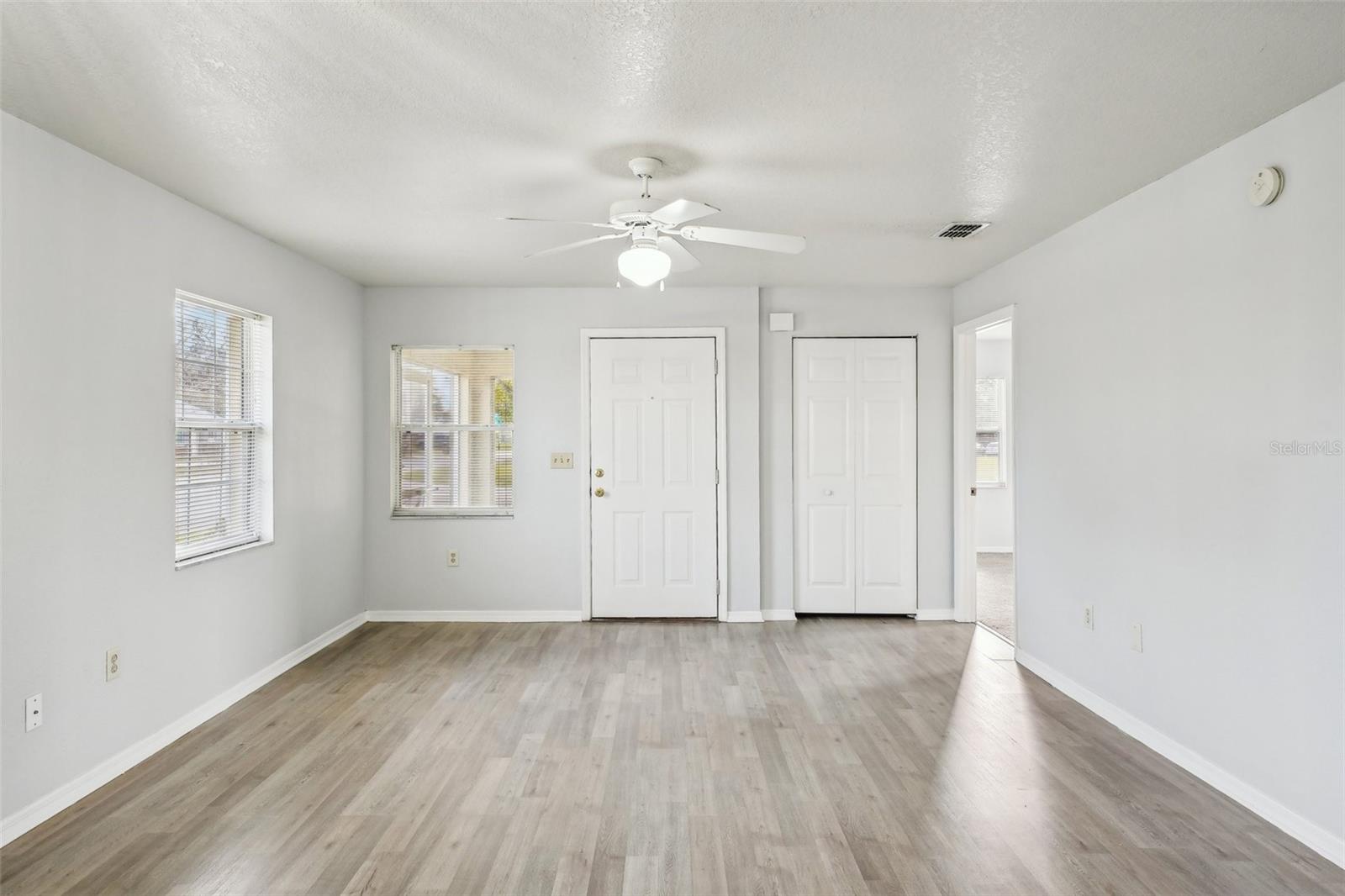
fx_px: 822
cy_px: 448
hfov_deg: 78.6
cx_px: 672
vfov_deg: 57.2
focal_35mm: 22
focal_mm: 22
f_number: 8
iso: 400
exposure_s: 1/25
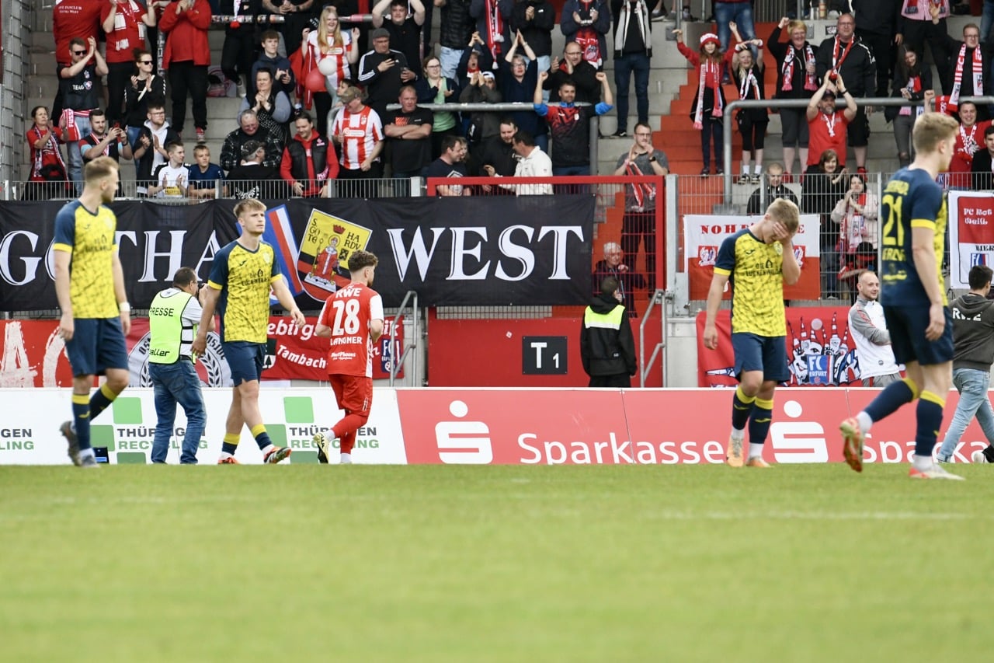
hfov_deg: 5.2
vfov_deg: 3.4
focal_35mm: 400
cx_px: 497
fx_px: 11042
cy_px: 332
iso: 2500
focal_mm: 400
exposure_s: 1/2000
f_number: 7.1
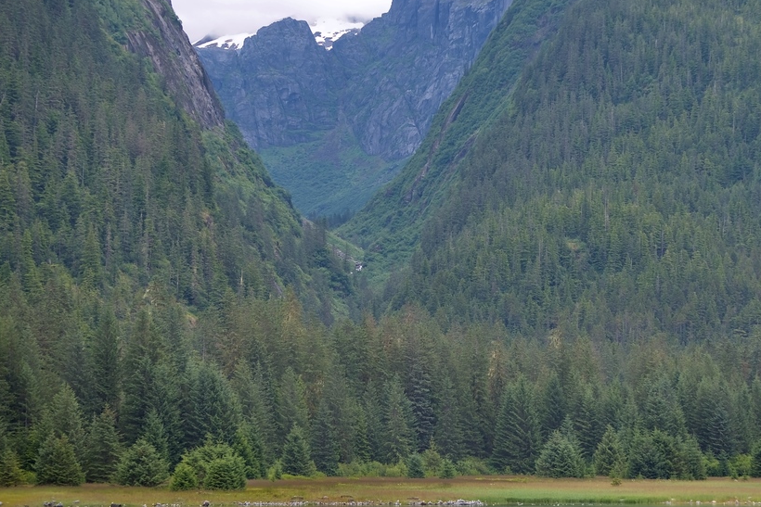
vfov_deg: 9.0
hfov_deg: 13.4
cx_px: 492
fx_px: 3235
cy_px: 159
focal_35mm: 153
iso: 100
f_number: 5.6
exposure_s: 1/200
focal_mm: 98
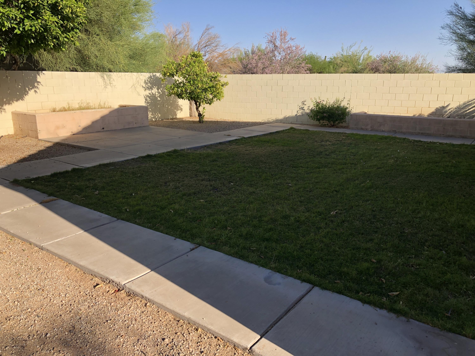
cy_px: 178
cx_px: 238
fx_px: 384
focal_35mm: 28
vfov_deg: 49.7
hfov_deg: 63.4
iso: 20
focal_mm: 4
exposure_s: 1/1350
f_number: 1.8
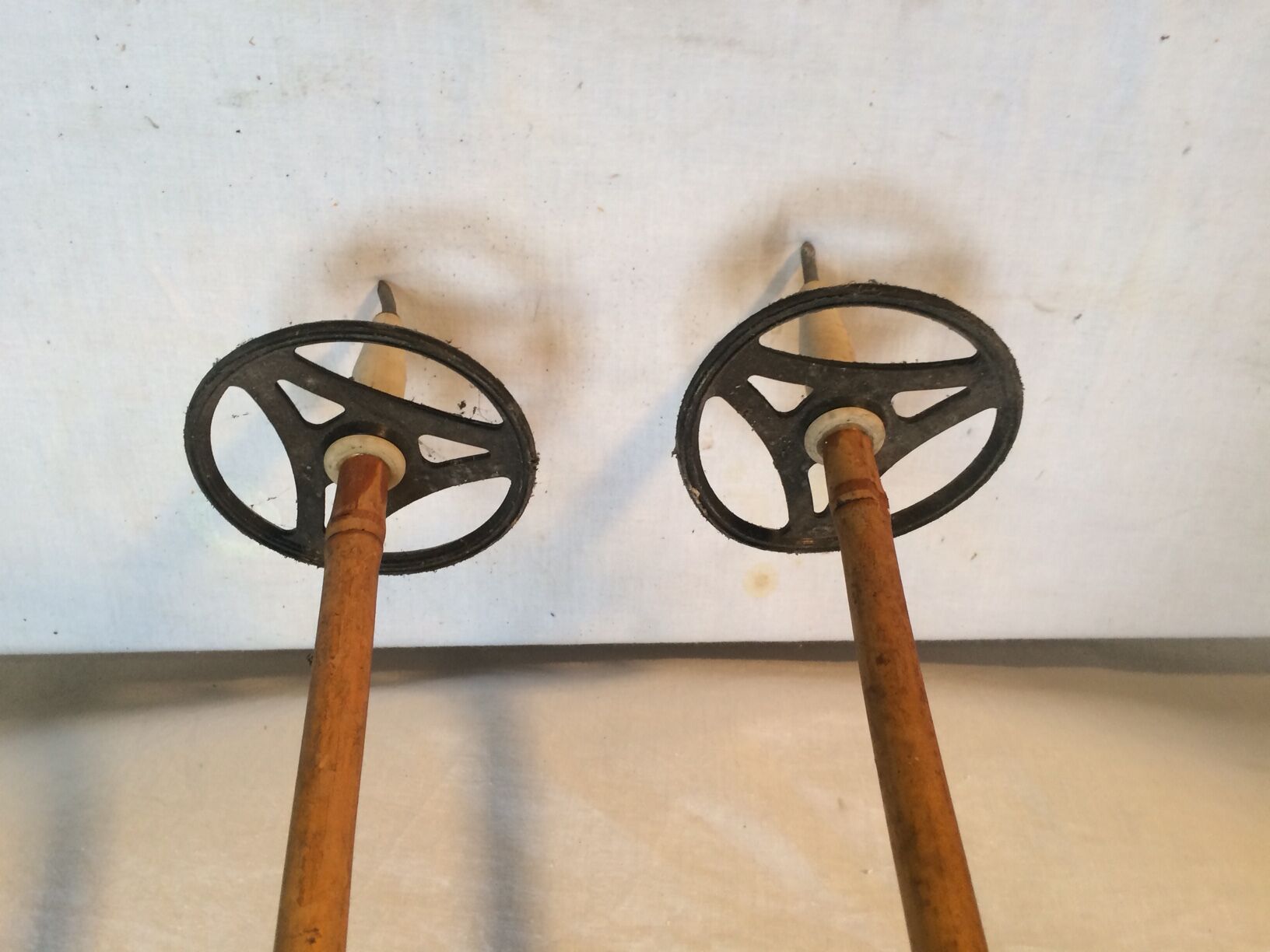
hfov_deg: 61.7
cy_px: 476
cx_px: 635
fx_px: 1064
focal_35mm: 29
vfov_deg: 48.2
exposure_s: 1/33
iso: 50
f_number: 2.2
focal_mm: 4.15
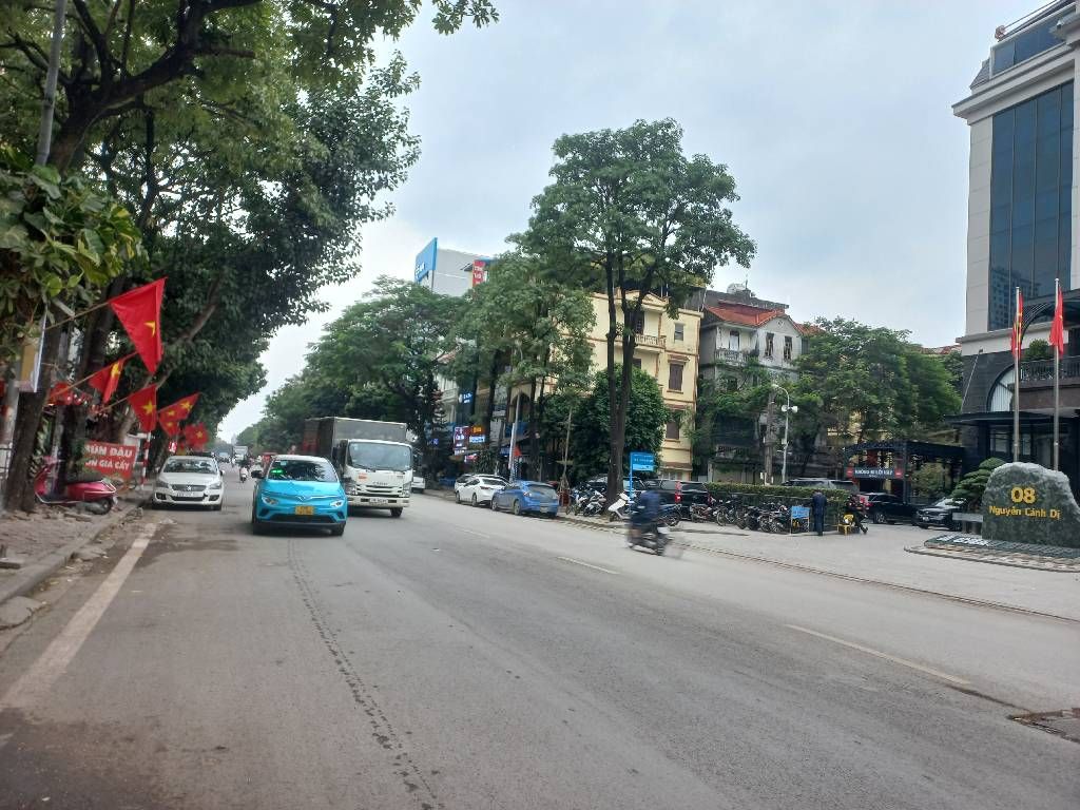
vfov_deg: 54.9
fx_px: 780
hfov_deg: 69.4
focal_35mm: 25
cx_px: 540
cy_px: 405
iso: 32
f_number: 1.8
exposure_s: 1/100
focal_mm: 4.6
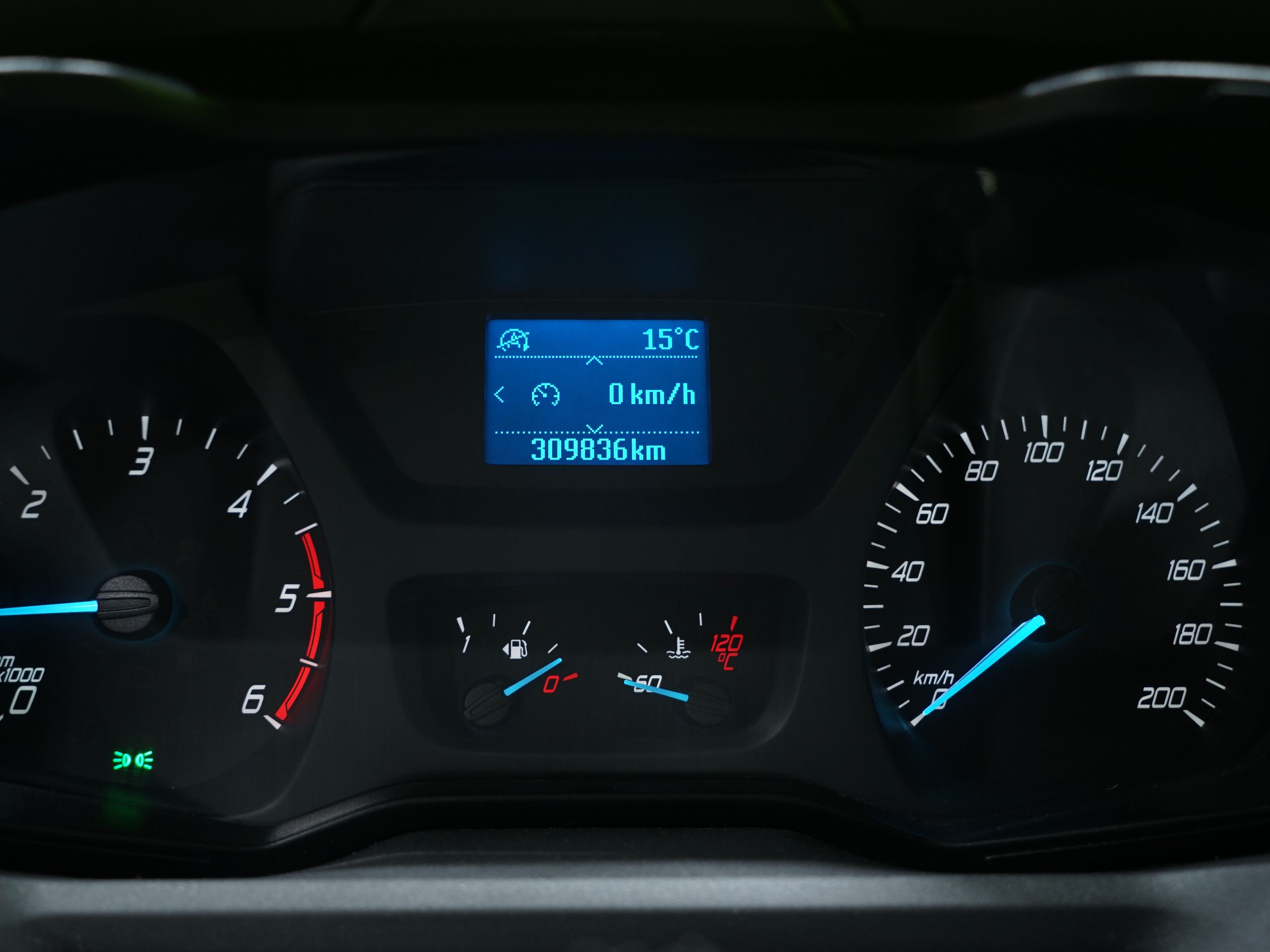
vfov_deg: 38.7
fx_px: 1357
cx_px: 606
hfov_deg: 50.1
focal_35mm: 37
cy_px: 474
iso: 800
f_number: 4.5
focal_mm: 34
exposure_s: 1/20
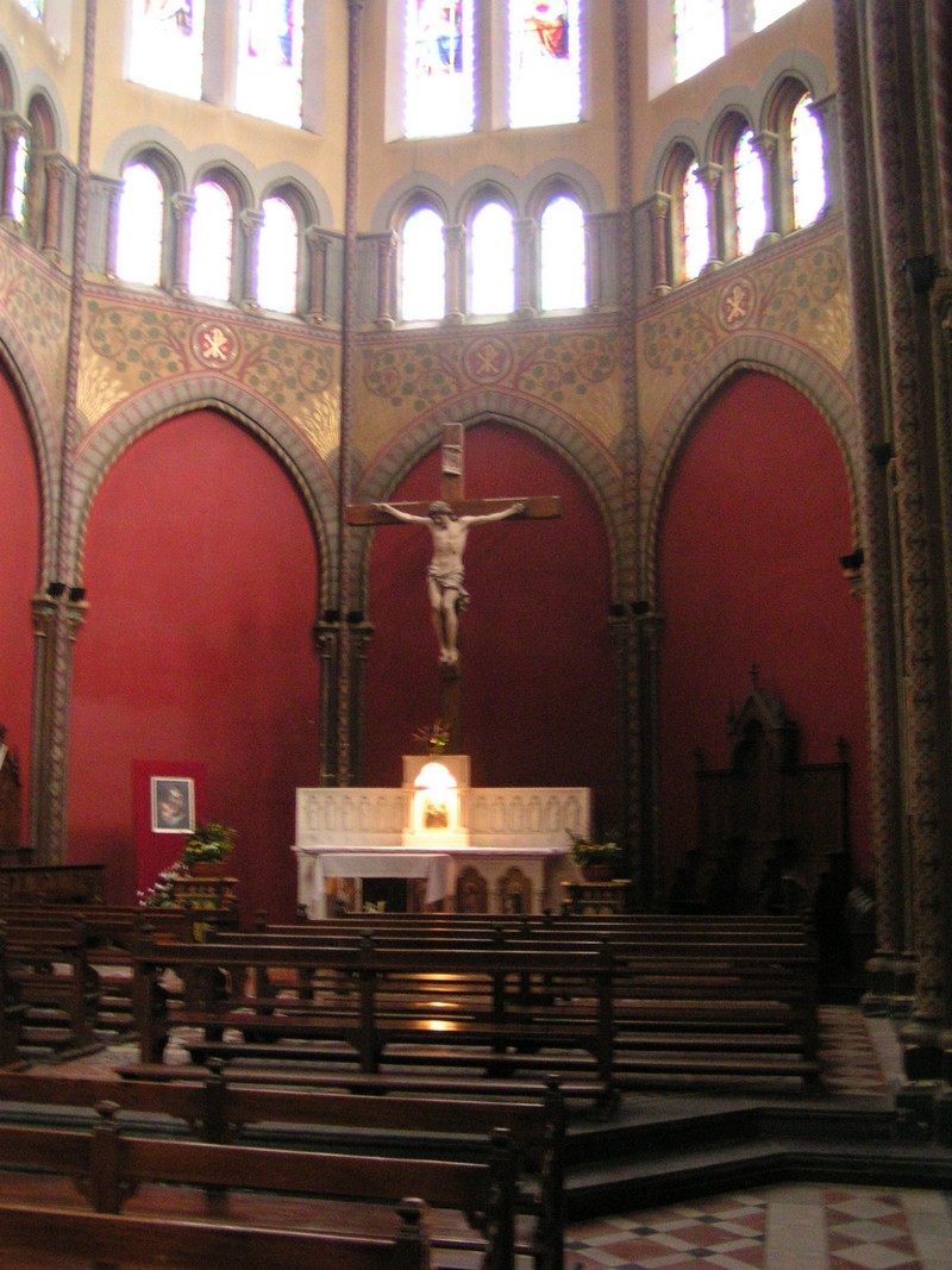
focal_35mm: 38
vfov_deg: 49.0
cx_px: 476
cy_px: 635
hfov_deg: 37.7
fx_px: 1394
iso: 400
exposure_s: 1/2
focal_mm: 5.8
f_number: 2.8
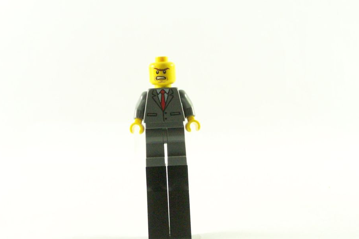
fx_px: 877
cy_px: 113
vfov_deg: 15.5
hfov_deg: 23.1
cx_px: 166
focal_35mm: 88
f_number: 3.6
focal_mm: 12.4
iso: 400
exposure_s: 1/60
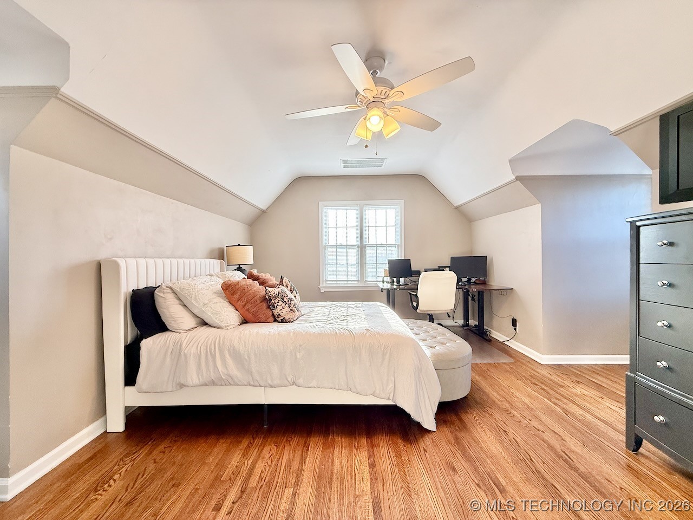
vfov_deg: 85.7
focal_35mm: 14
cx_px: 346
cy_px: 260
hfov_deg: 102.1
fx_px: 280
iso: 200
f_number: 2.2
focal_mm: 2.22
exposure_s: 1/99
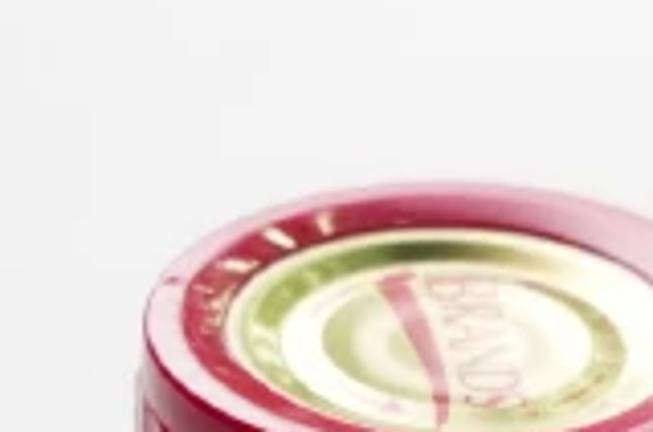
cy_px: 1426
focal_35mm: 789
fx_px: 14283
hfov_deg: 2.6
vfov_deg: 1.7
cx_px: 2212
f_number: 5.6
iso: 1000
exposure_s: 1/160
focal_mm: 105
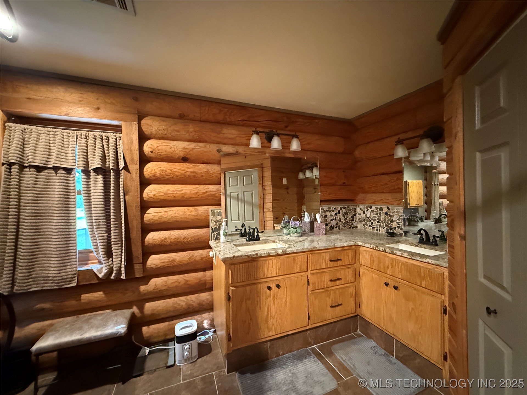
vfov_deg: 85.7
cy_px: 198
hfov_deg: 102.1
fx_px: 213
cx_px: 264
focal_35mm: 14
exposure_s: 1/30
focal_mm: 2.22
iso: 1250
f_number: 2.2
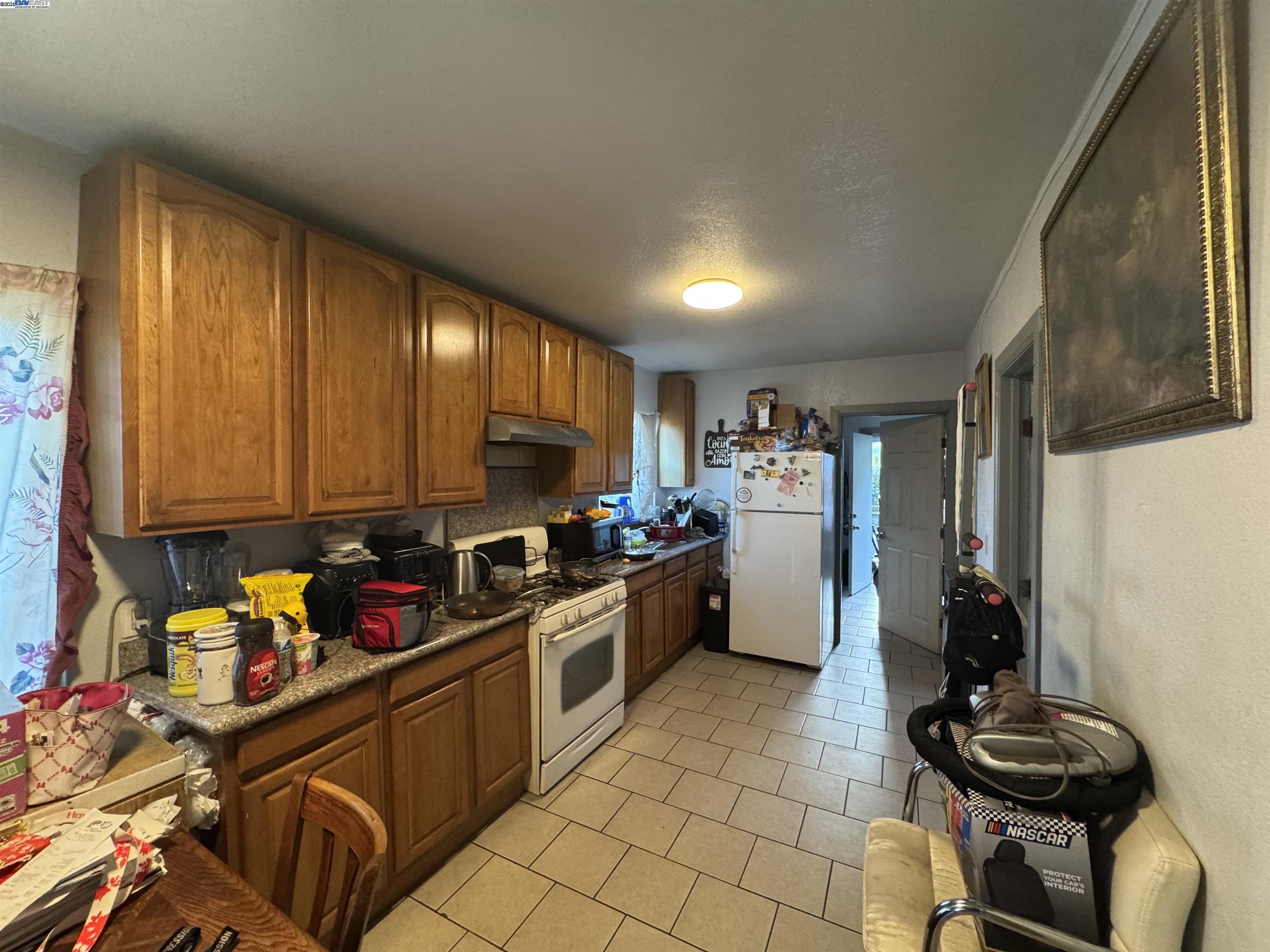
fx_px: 514
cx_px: 635
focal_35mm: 14
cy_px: 476
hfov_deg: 102.1
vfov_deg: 85.7
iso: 500
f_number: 2.2
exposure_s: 1/60
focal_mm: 2.22
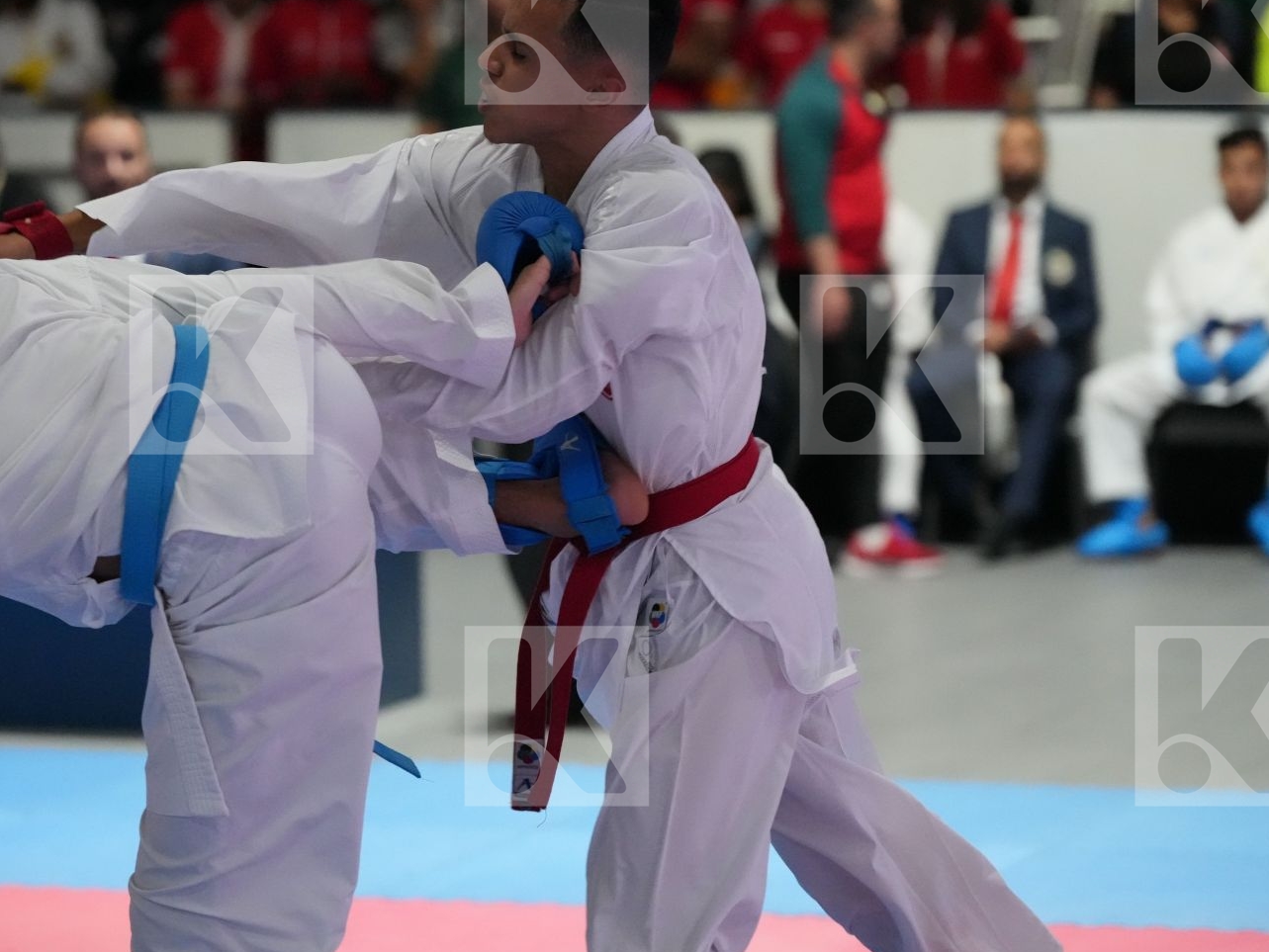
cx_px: 557
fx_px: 6527
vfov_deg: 8.3
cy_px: 365
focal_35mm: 178
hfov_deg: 11.1
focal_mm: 132
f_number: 2.8
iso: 10000
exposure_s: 1/800
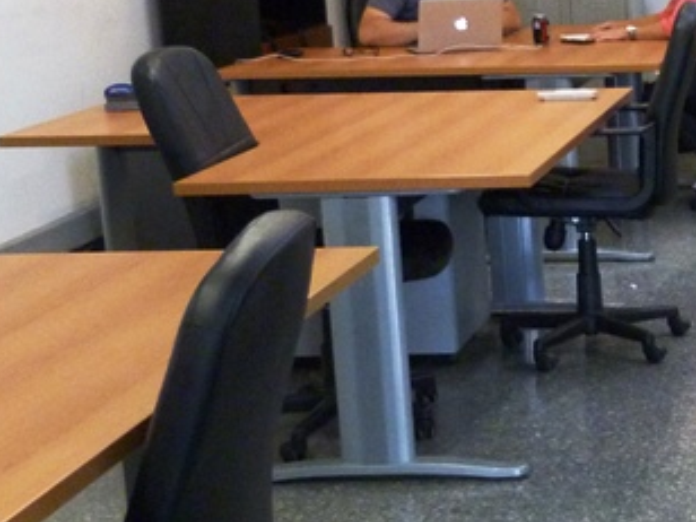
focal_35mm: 83
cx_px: 945
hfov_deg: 21.0
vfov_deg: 17.8
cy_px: 237
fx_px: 1669
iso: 400
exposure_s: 1/30
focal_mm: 4.5
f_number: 2.8
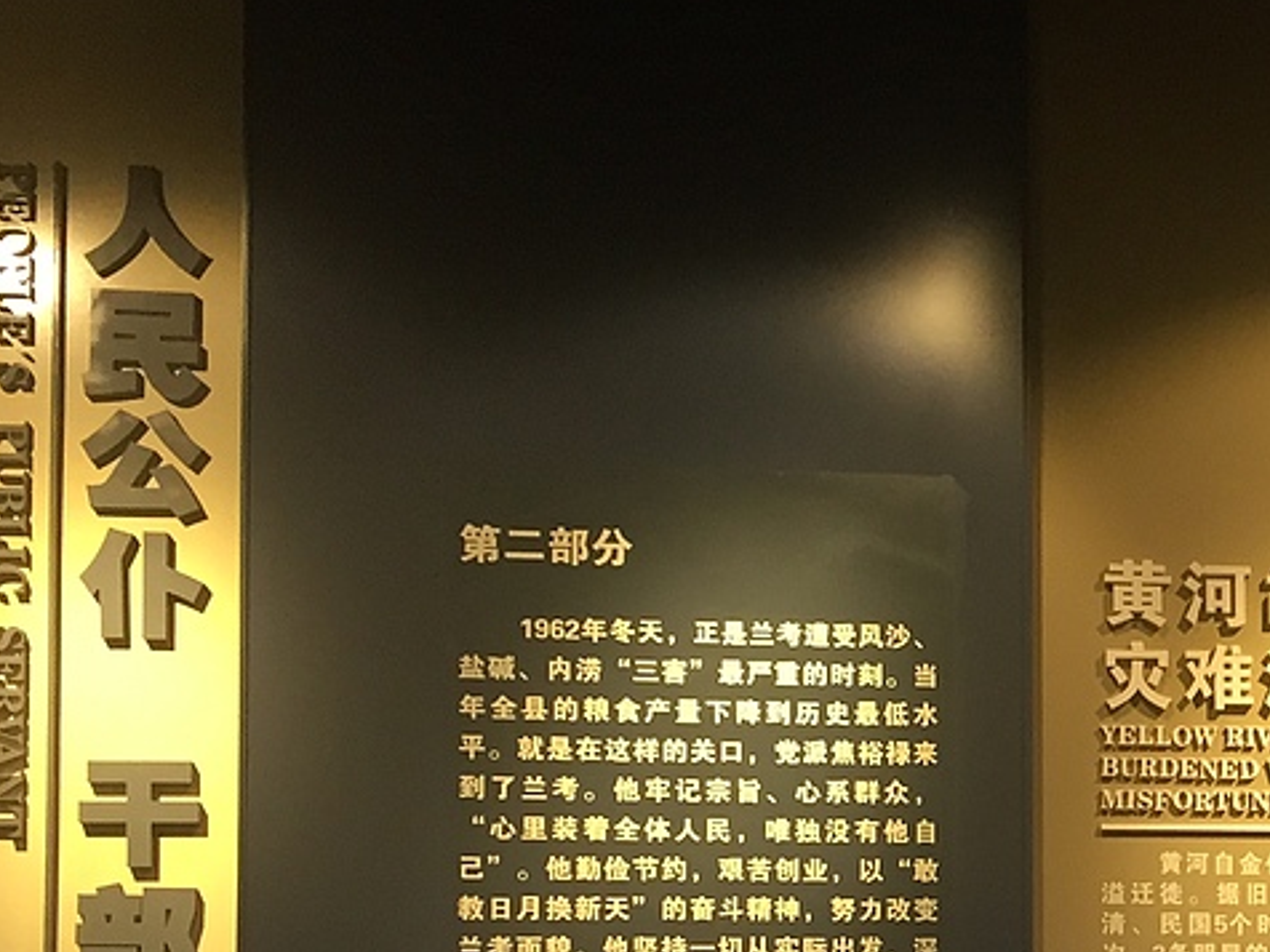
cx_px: 1510
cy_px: 995
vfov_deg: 18.3
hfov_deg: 23.0
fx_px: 2862
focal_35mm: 78
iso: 64
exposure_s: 1/33
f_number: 2.2
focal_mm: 4.15
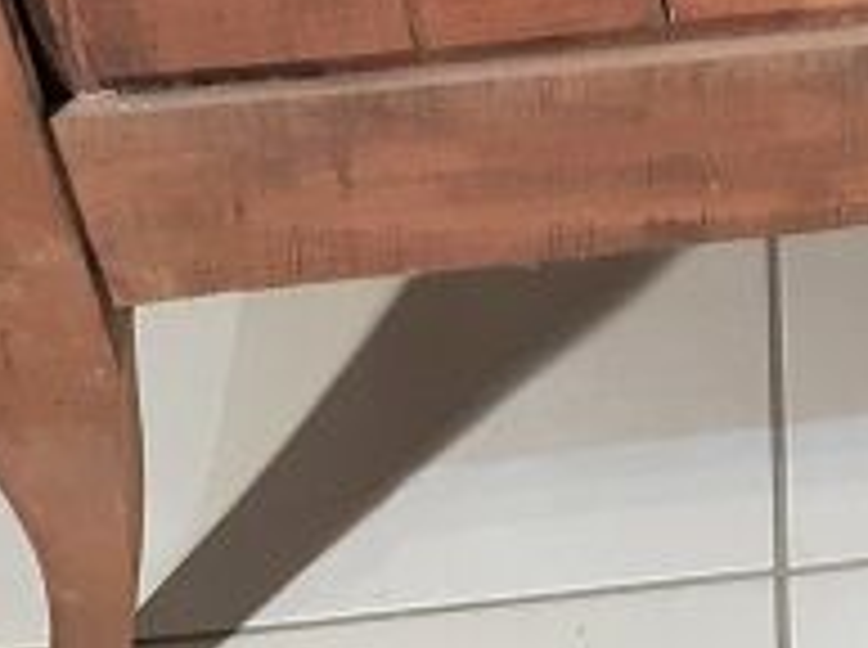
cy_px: -333
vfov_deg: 12.9
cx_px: 1273
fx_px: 2703
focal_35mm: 108
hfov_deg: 16.7
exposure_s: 1/50
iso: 125
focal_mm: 3.93
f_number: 1.7
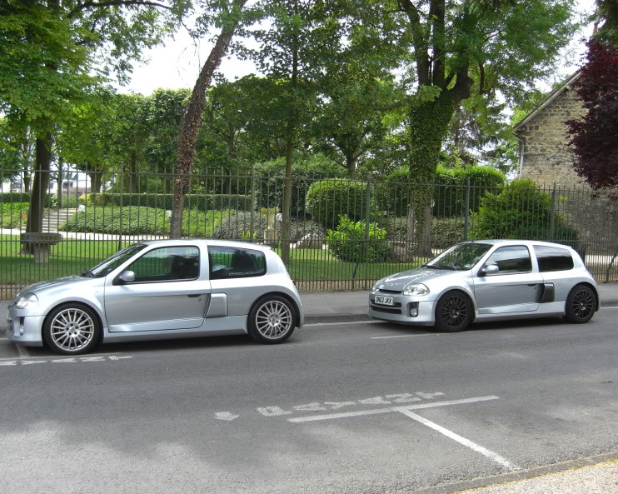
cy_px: 249
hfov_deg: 45.8
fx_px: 731
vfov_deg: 37.3
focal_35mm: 40
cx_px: 307
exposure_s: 1/200
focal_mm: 7.9
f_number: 2.8
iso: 80
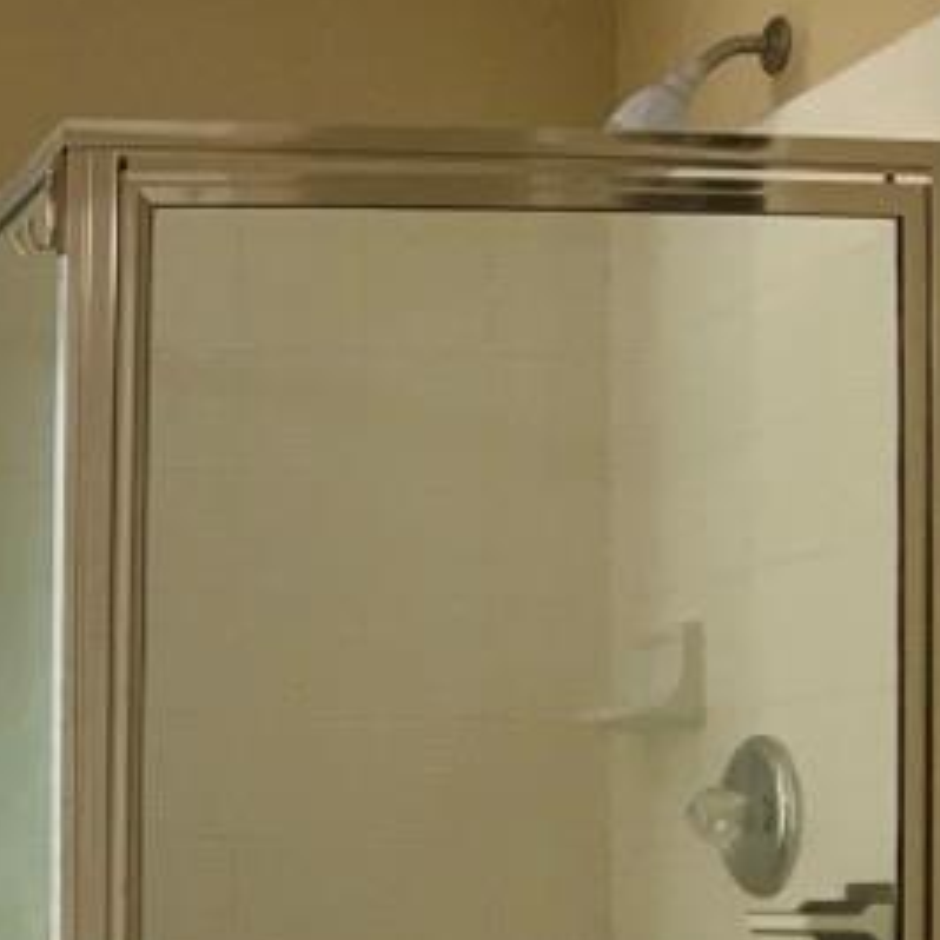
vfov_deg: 18.7
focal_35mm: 92
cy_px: 763
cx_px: -707
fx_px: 2826
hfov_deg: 16.2
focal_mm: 3
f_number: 1.8
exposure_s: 1/509
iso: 25
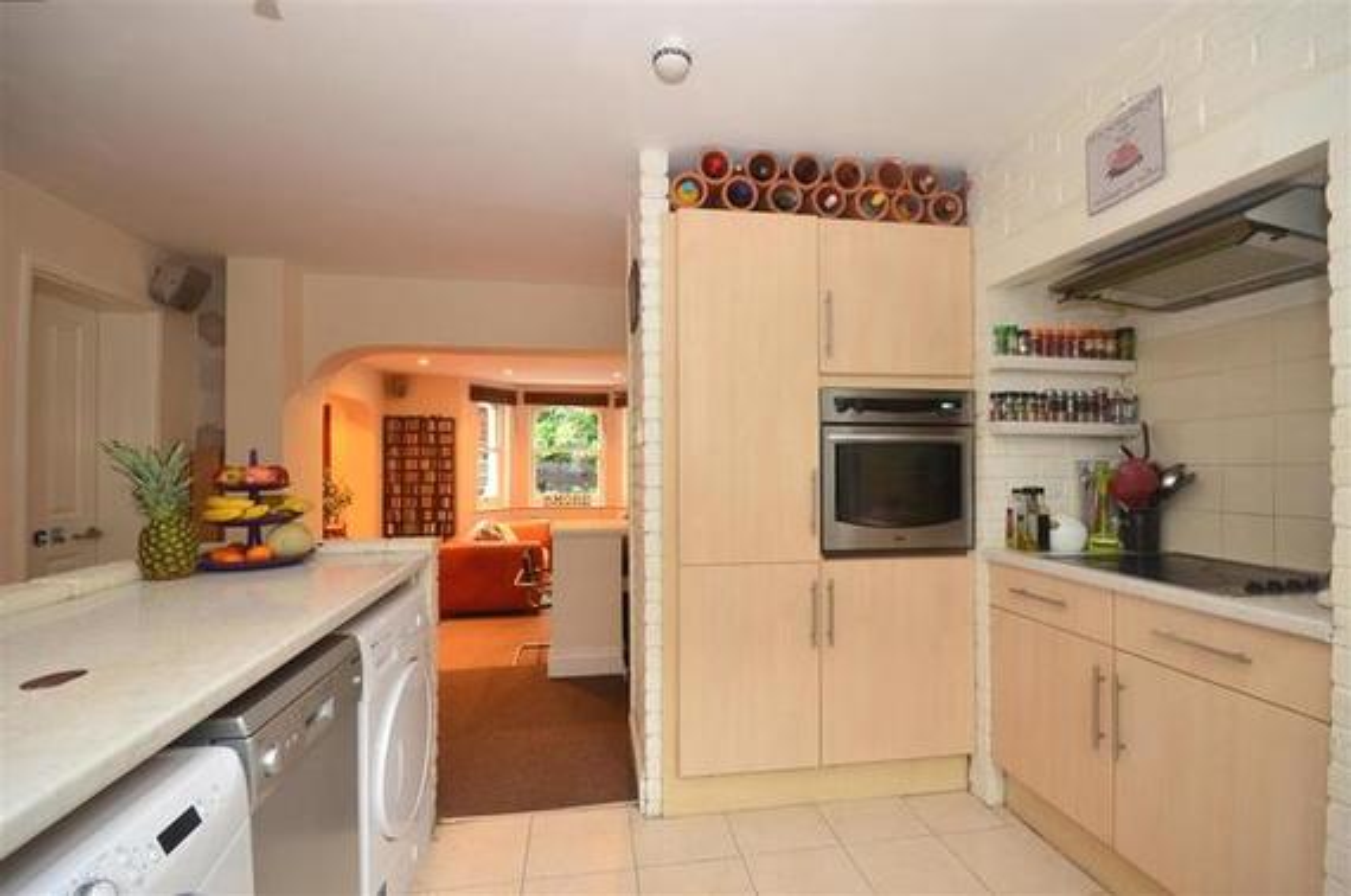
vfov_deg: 77.1
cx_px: 676
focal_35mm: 15
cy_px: 448
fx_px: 562
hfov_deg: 100.5
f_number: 9
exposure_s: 1.6
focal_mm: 10
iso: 250
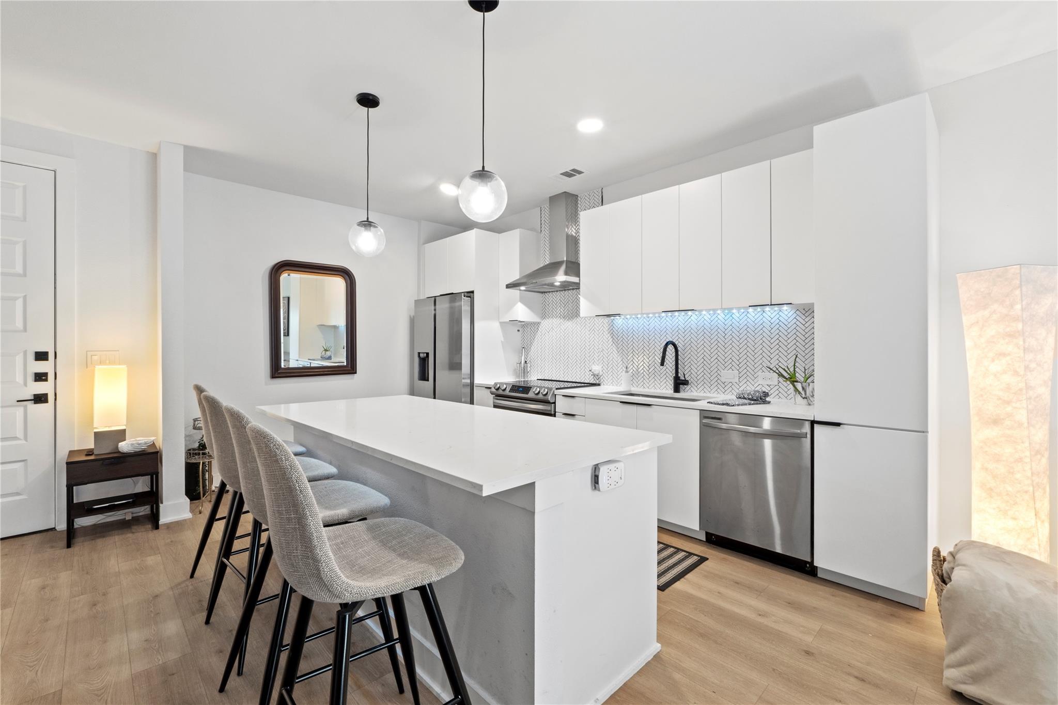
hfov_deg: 100.4
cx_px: 529
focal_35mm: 15
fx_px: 441
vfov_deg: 77.3
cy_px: 352
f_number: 11
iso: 250
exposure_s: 2.5
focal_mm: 10
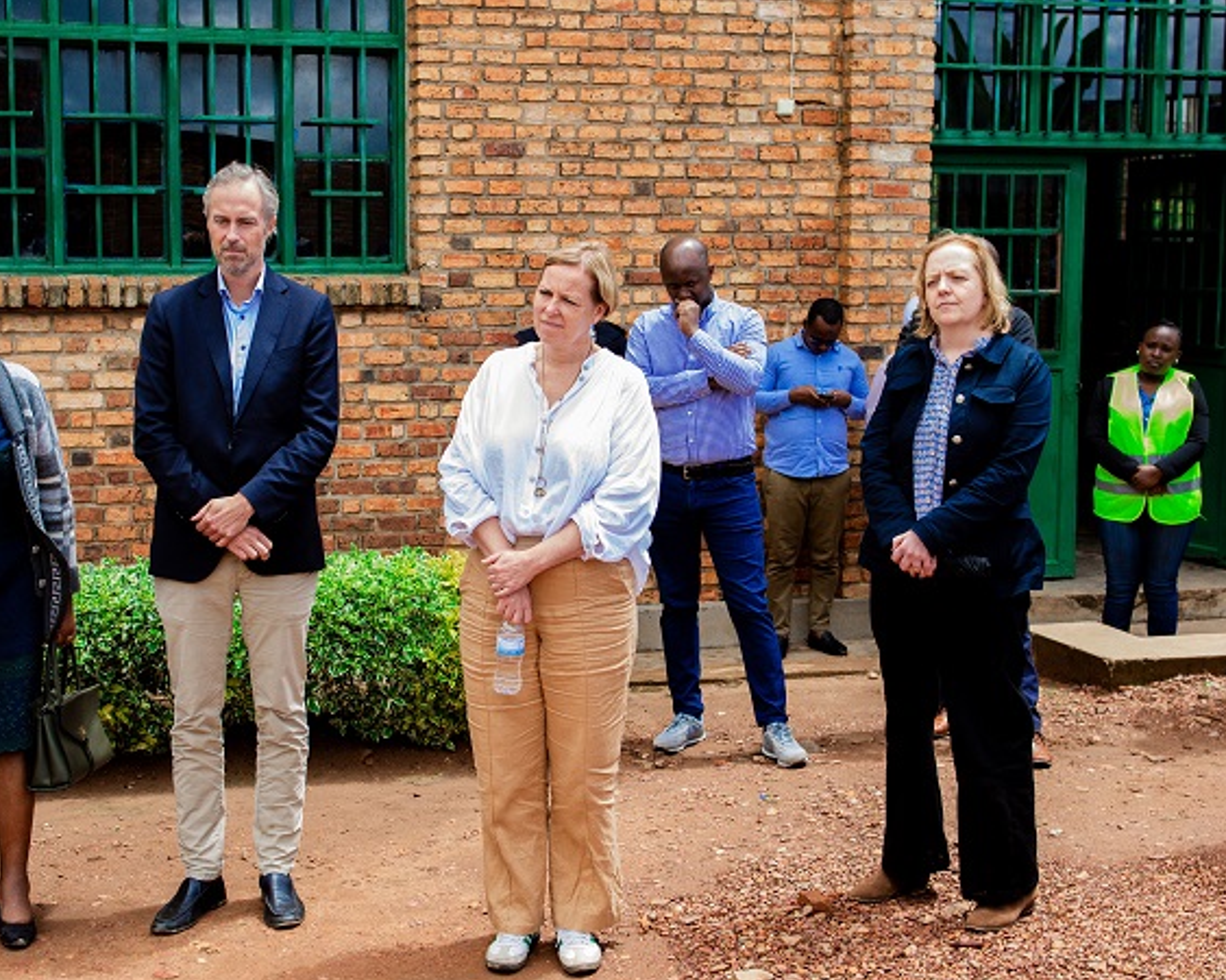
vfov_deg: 27.1
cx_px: 534
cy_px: 492
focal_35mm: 56
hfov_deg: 33.5
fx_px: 2031
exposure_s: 1/320
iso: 250
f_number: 5.6
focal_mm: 32
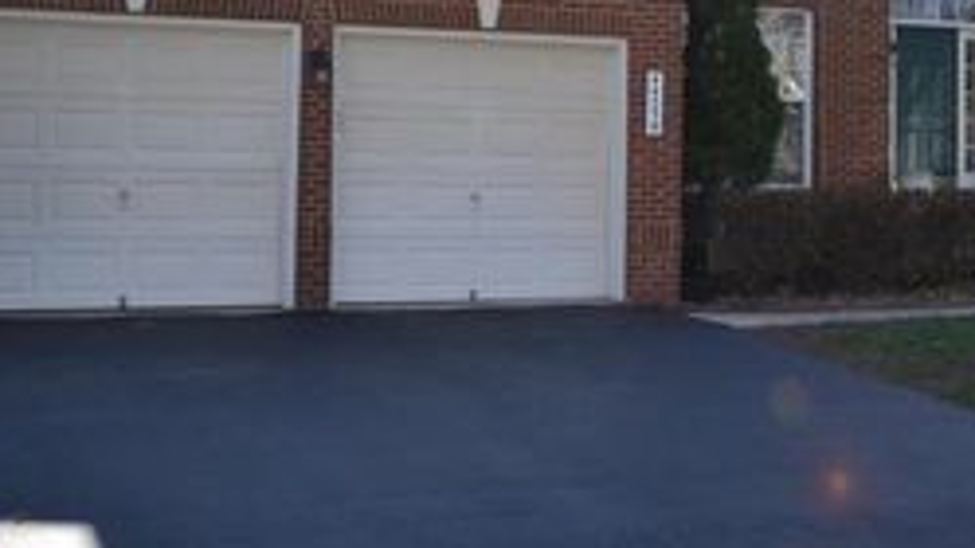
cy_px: 76
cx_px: 760
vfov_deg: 18.8
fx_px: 1629
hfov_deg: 32.5
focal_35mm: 63
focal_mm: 20
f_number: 5
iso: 100
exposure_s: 1/100
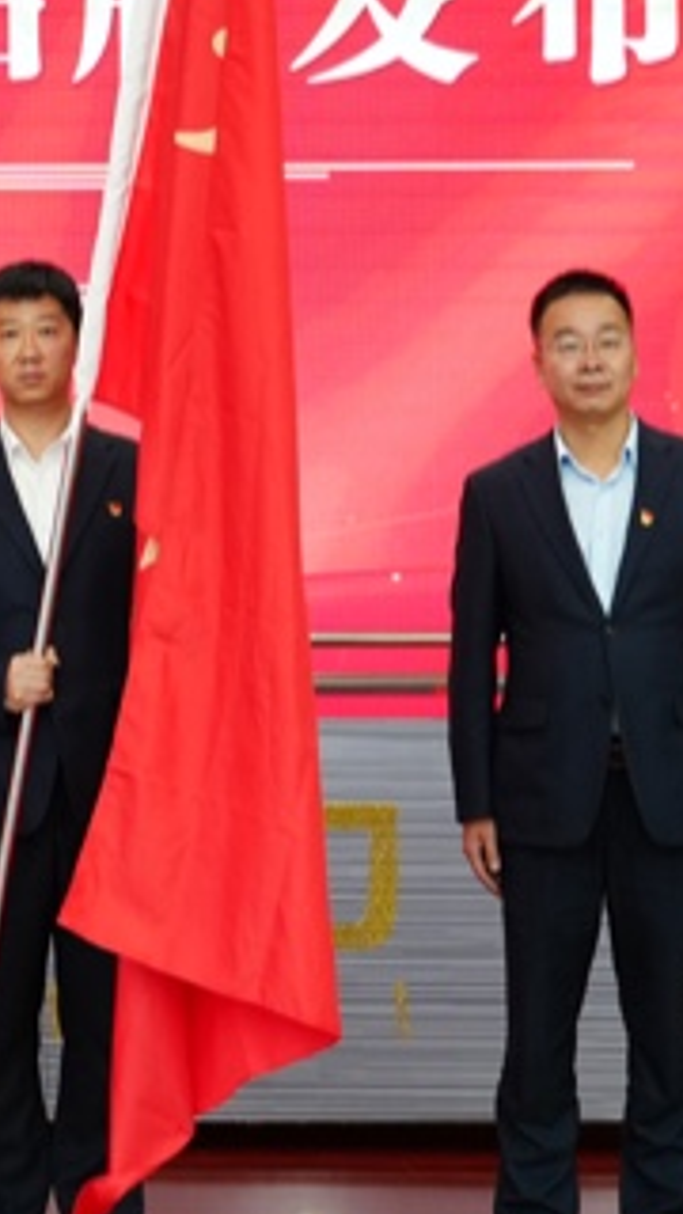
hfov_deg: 9.0
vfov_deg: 16.4
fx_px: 4218
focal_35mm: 131
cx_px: -326
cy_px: 461
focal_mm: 50
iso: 2000
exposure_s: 1/160
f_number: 3.5
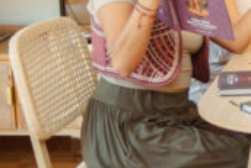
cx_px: 371
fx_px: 851
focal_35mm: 122
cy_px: -8
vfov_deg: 11.1
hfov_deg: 15.5
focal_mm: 35
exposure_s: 1/125
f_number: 2
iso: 200
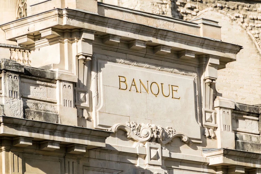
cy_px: 87
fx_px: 1631
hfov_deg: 9.1
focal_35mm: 225
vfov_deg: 6.1
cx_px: 130
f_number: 7.1
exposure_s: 1/1250
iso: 200
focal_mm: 150
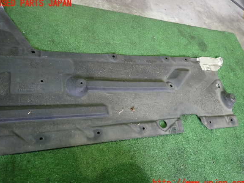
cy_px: 93
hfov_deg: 67.3
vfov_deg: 53.1
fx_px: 183
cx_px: 121
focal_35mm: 26
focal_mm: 4.5
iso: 400
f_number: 2
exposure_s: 1/30
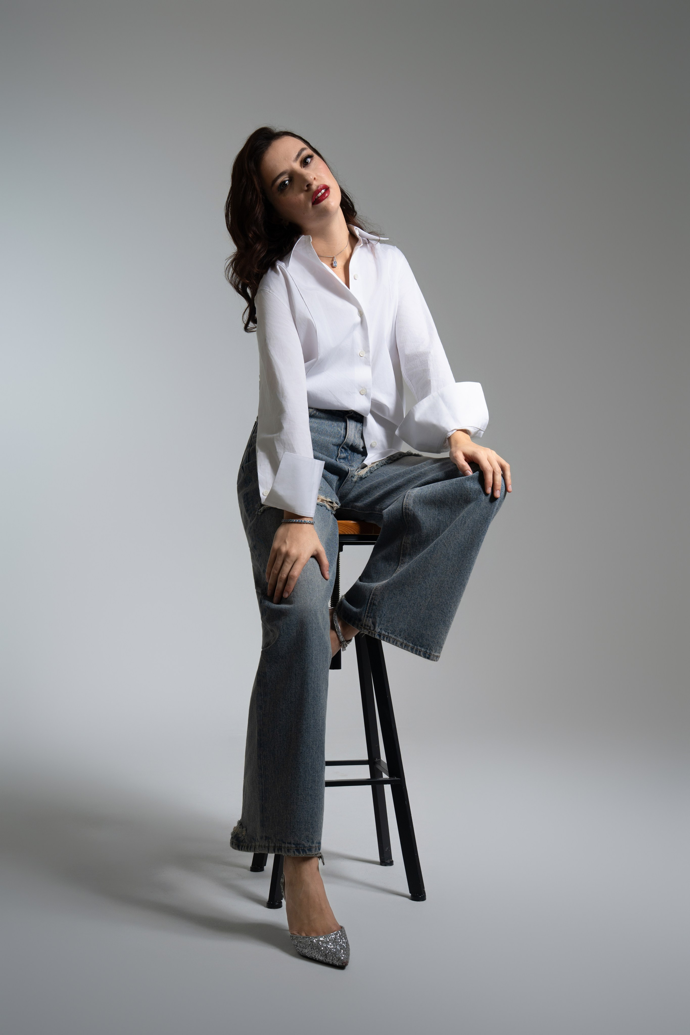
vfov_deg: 51.9
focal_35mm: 37
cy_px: 518
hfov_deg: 35.9
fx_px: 1064
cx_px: 345
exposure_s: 1/125
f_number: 7.1
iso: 160
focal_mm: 37
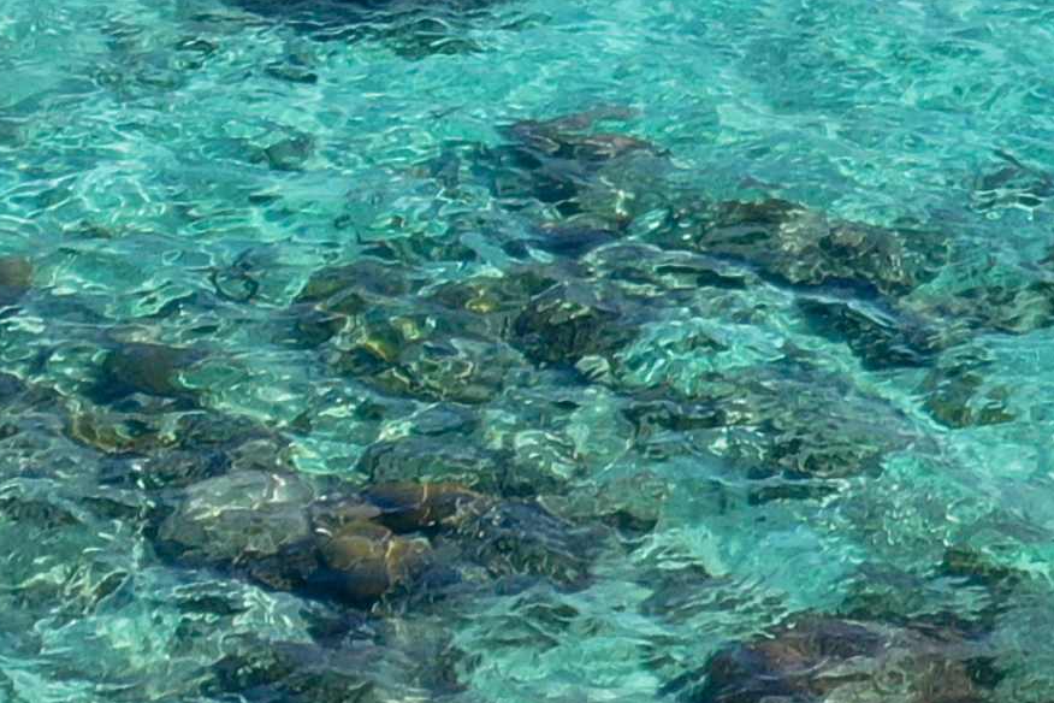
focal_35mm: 175
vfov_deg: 7.1
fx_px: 5123
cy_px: -1275
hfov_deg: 11.7
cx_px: 828
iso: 100
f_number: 8
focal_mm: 10.26
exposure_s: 1/200
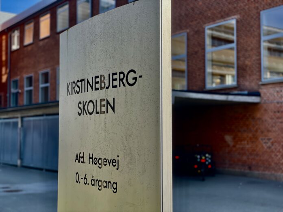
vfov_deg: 28.0
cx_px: 142
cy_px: 106
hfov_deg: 36.8
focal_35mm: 52
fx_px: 425
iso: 32
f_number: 2
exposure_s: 1/623
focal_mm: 6
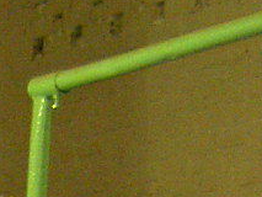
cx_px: -415
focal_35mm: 293
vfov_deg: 4.8
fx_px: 2219
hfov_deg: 6.4
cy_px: 662
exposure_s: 1/59.5
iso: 100
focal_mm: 8
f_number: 2.8
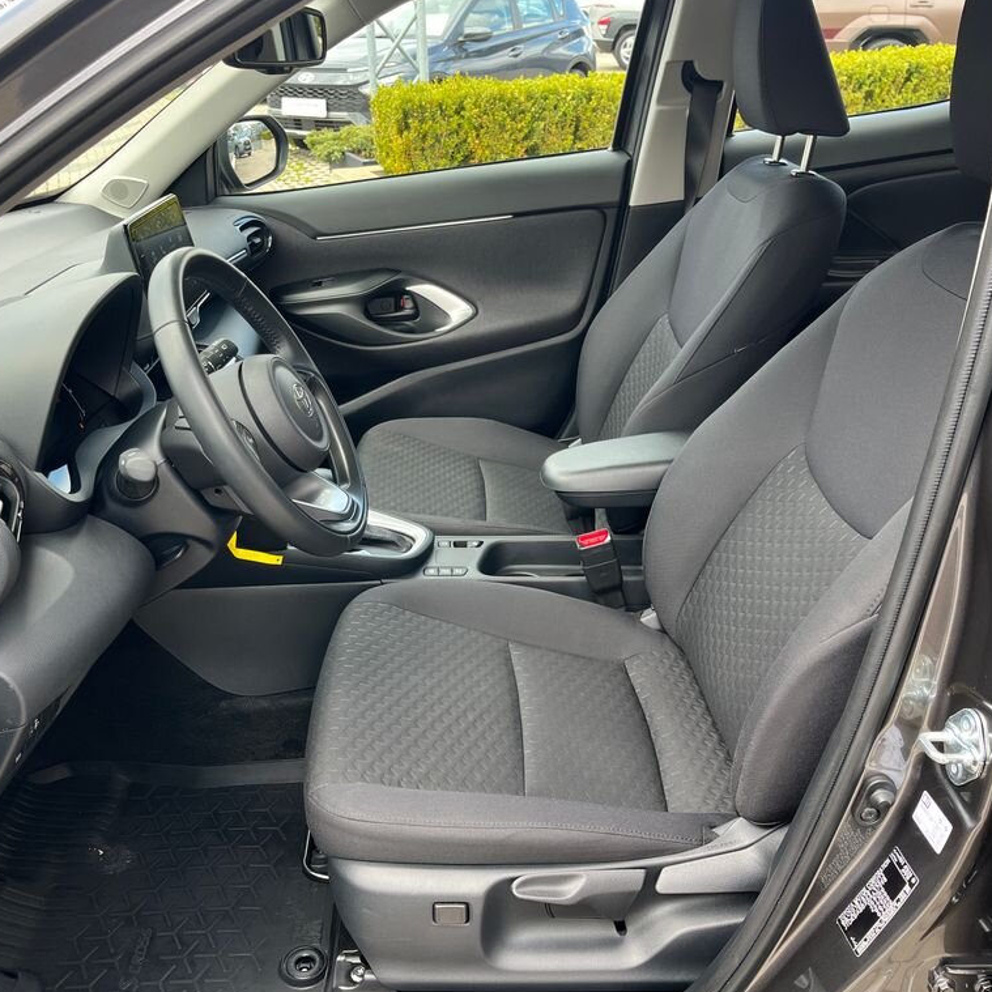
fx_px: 1005
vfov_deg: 52.5
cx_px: 443
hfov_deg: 52.4
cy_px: 498
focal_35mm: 31
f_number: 1.6
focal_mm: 5.1
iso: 40
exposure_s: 1/121
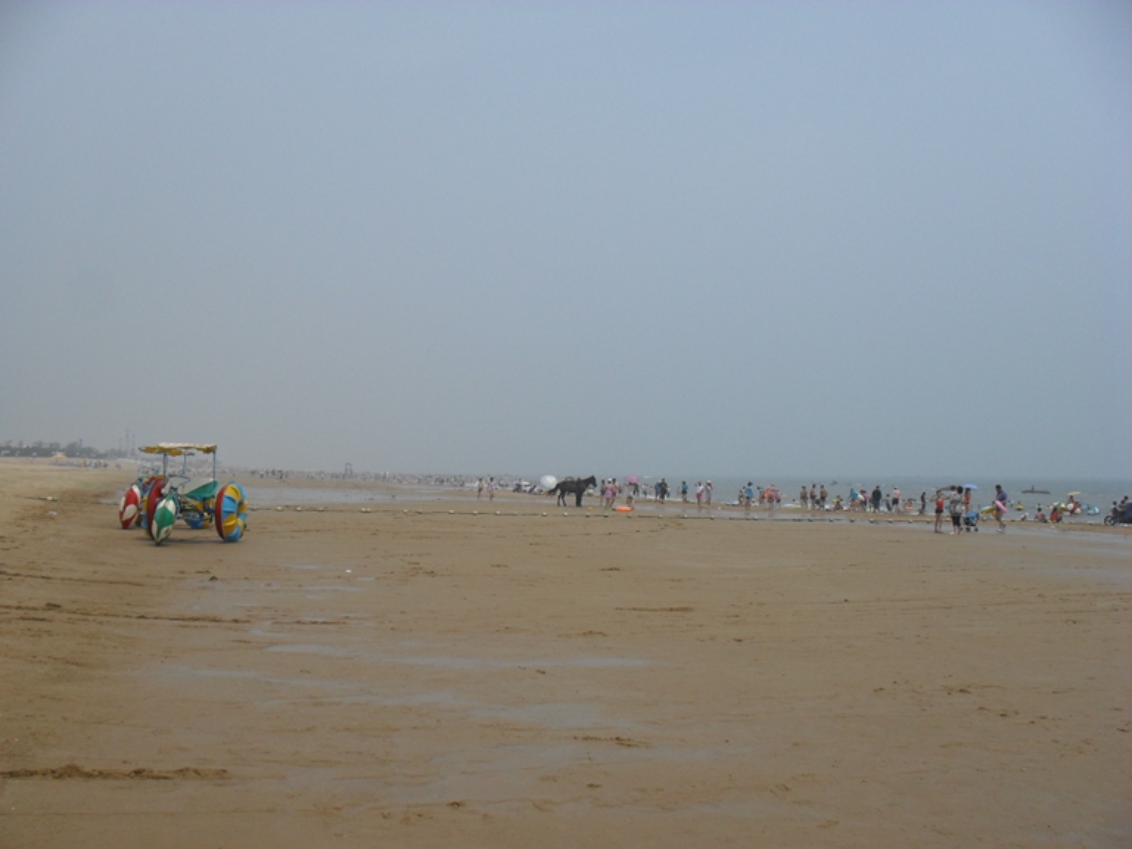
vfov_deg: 40.7
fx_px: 1145
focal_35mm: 35
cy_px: 424
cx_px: 566
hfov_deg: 52.6
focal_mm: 6.3
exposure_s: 1/350
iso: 100
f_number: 8.4
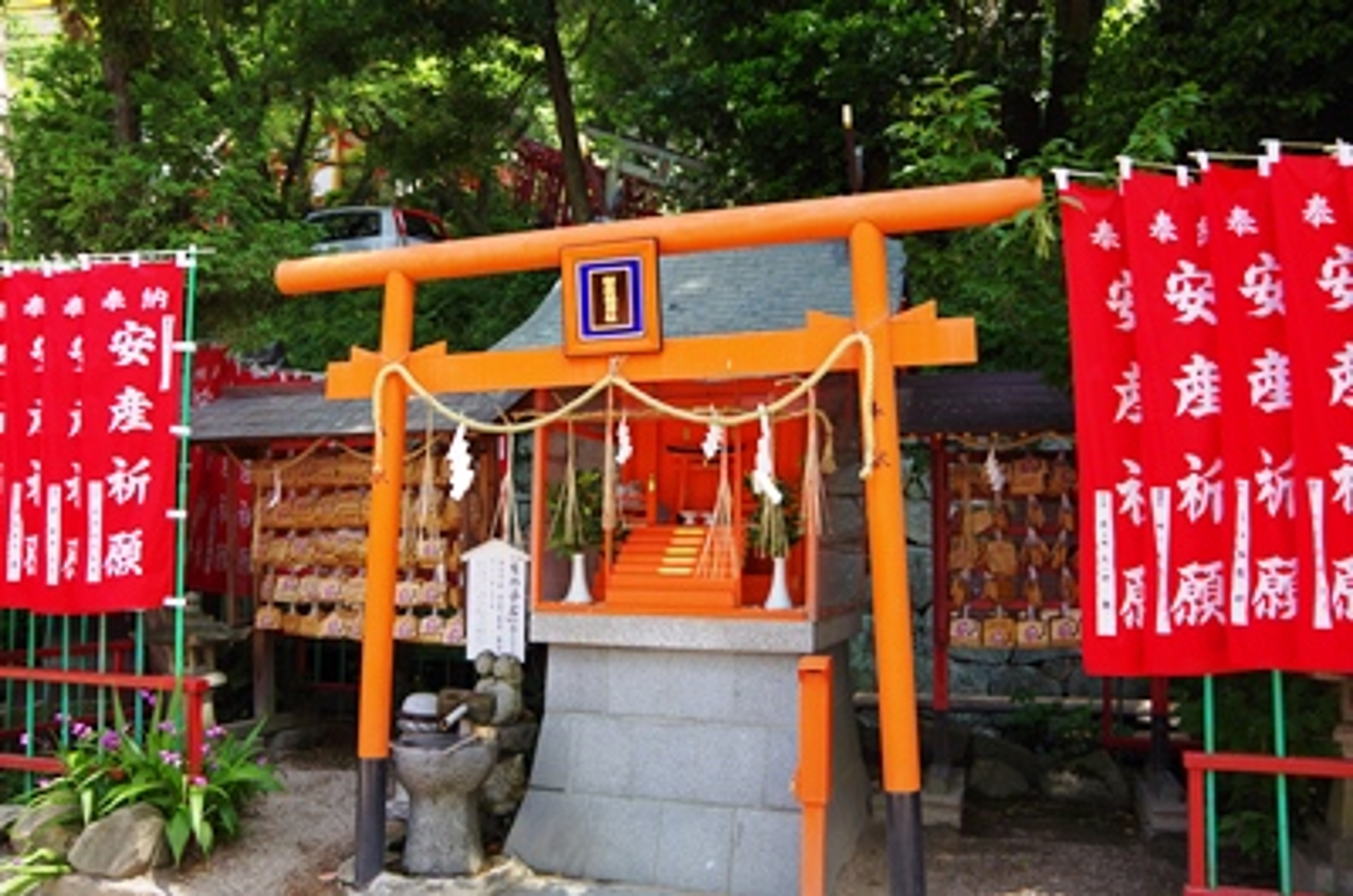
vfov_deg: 47.7
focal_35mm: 27
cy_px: 448
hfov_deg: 67.5
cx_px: 676
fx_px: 1013
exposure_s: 1/60
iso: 100
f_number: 5.6
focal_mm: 18
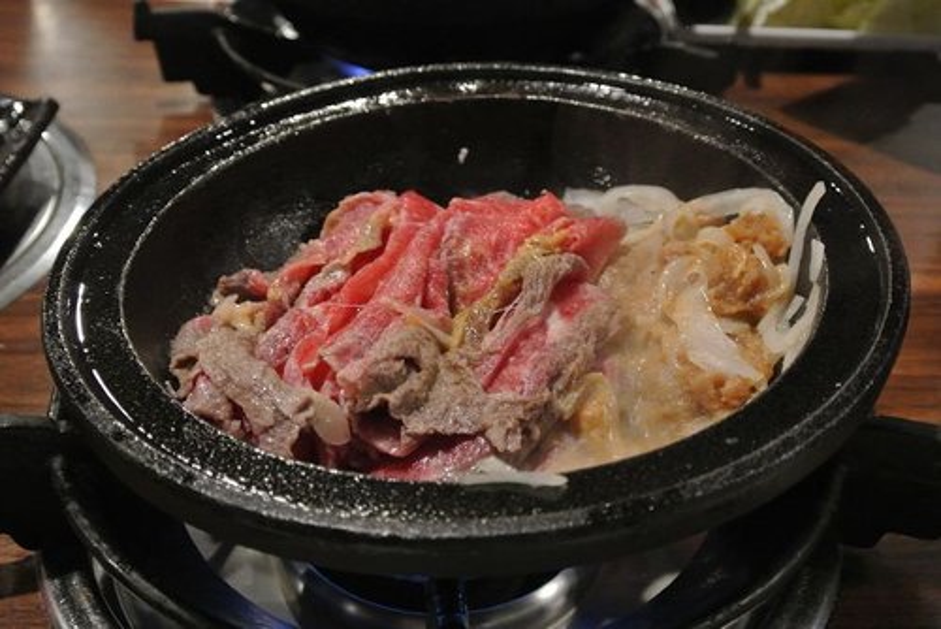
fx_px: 1177
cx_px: 470
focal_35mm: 45
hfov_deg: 43.6
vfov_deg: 29.9
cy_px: 314
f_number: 4.5
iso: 2000
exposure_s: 1/15
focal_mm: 16.9
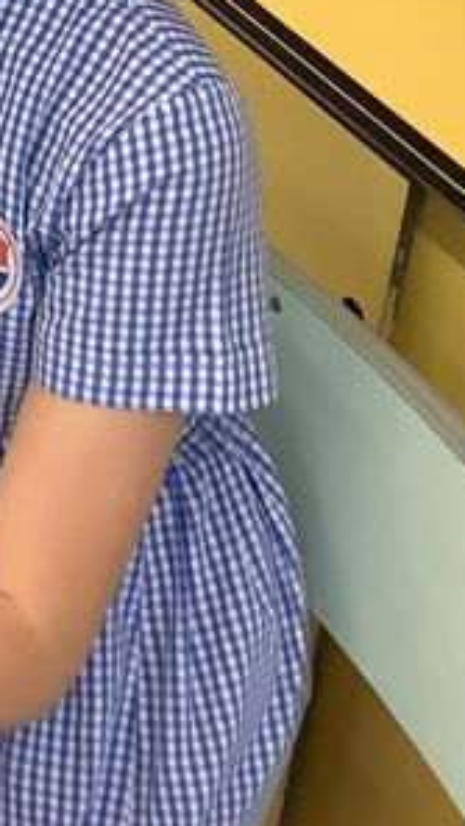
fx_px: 2390
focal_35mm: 109
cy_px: -147
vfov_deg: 18.7
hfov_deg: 10.2
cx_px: -473
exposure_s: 1/60
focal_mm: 3.3
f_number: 2.4
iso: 160
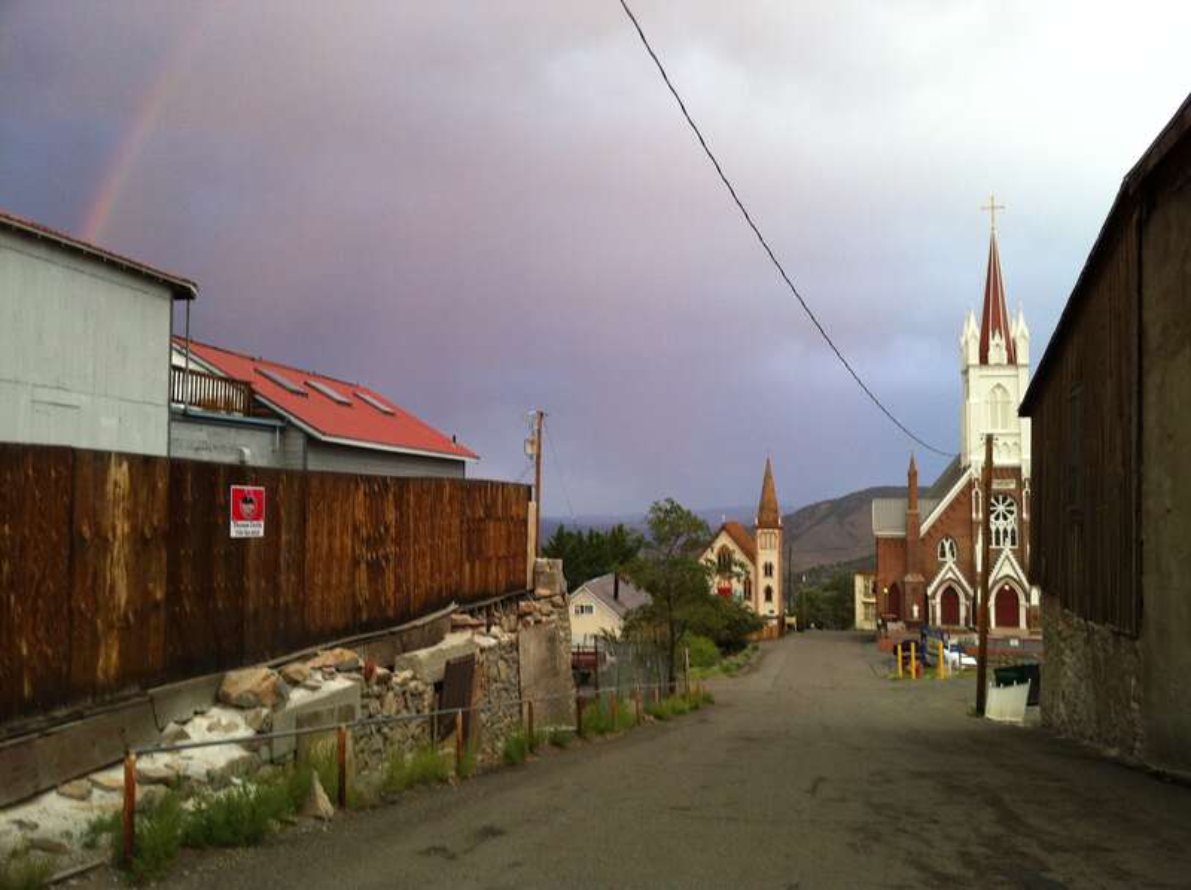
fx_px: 1203
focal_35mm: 35
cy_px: 445
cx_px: 596
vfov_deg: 40.6
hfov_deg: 52.7
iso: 80
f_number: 2.8
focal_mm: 3.85
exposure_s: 1/15
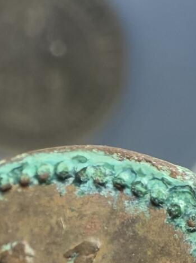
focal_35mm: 93
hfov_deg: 15.8
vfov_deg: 17.7
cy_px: 449
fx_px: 703
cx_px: 64
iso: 160
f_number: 2.2
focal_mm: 2.22
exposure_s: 1/99
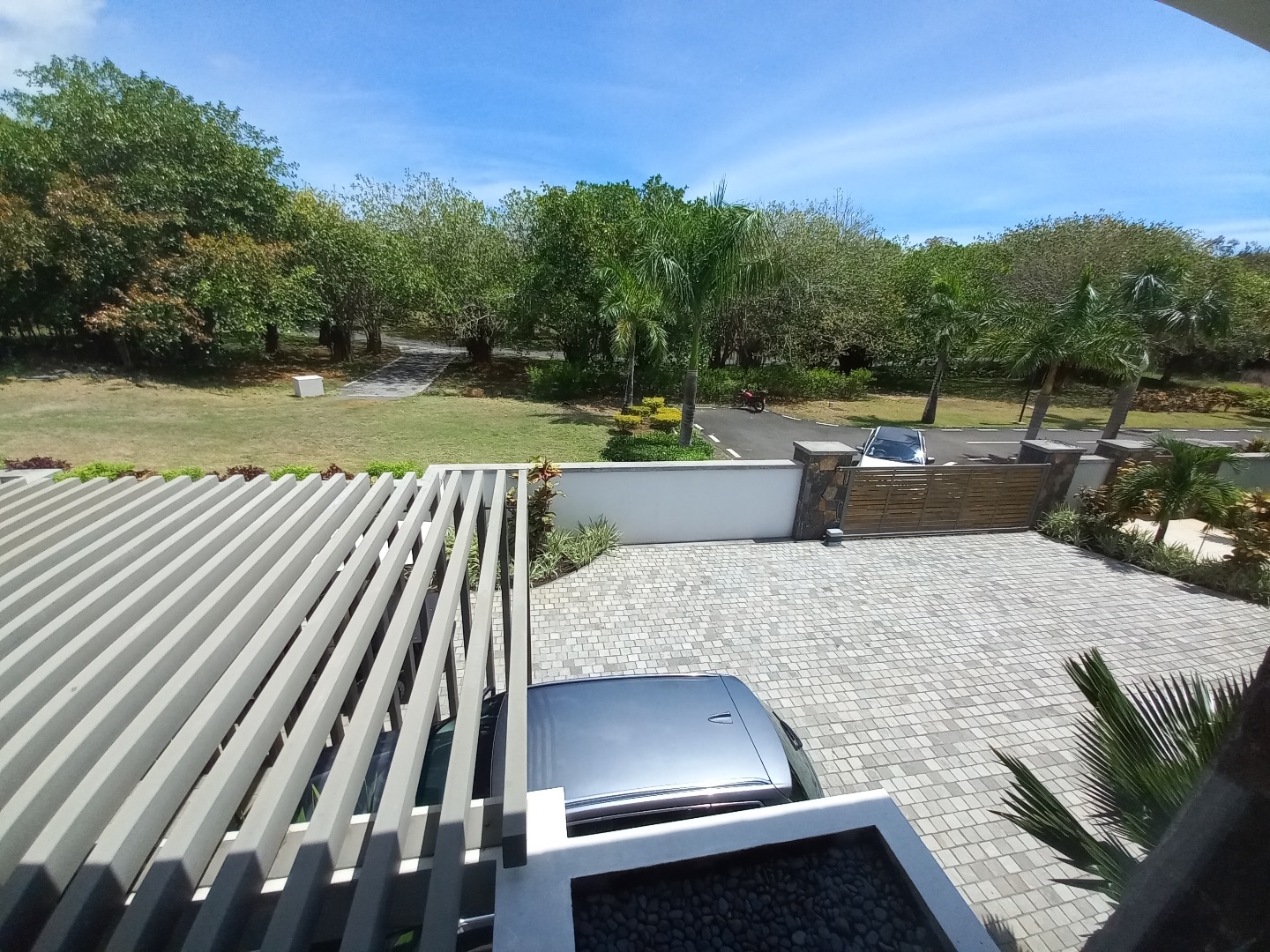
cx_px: 635
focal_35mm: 13
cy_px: 476
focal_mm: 1.42
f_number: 2.2
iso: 40
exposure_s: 1/1328
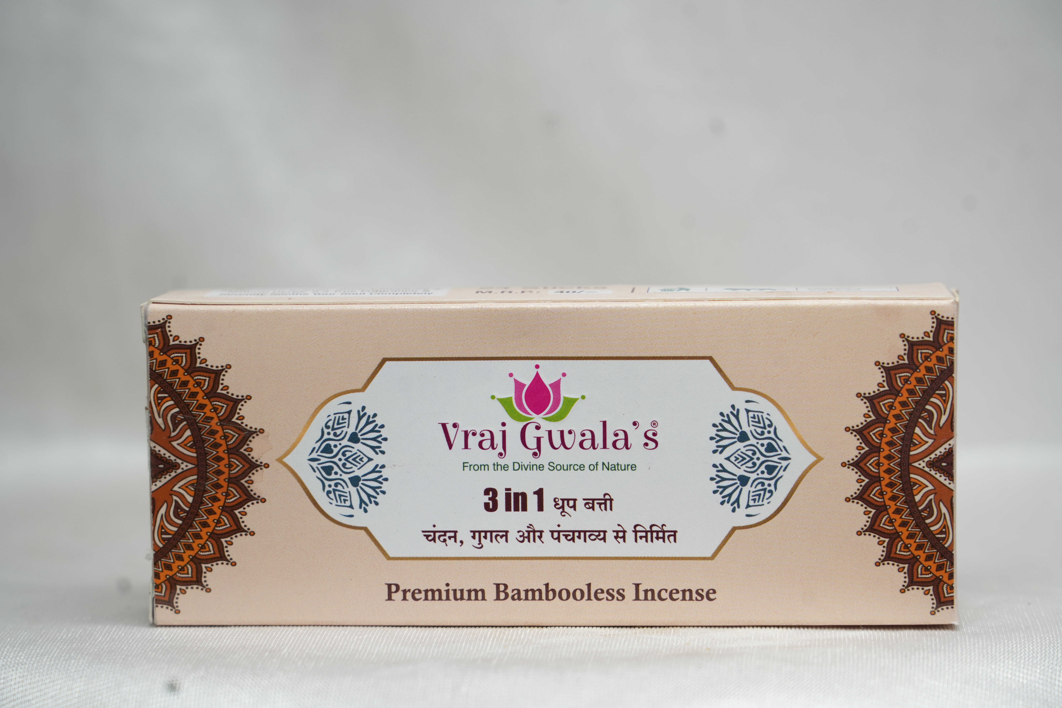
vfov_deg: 13.2
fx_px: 3068
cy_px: 354
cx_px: 531
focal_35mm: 104
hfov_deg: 19.6
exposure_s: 1/60
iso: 250
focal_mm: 104
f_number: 5.6
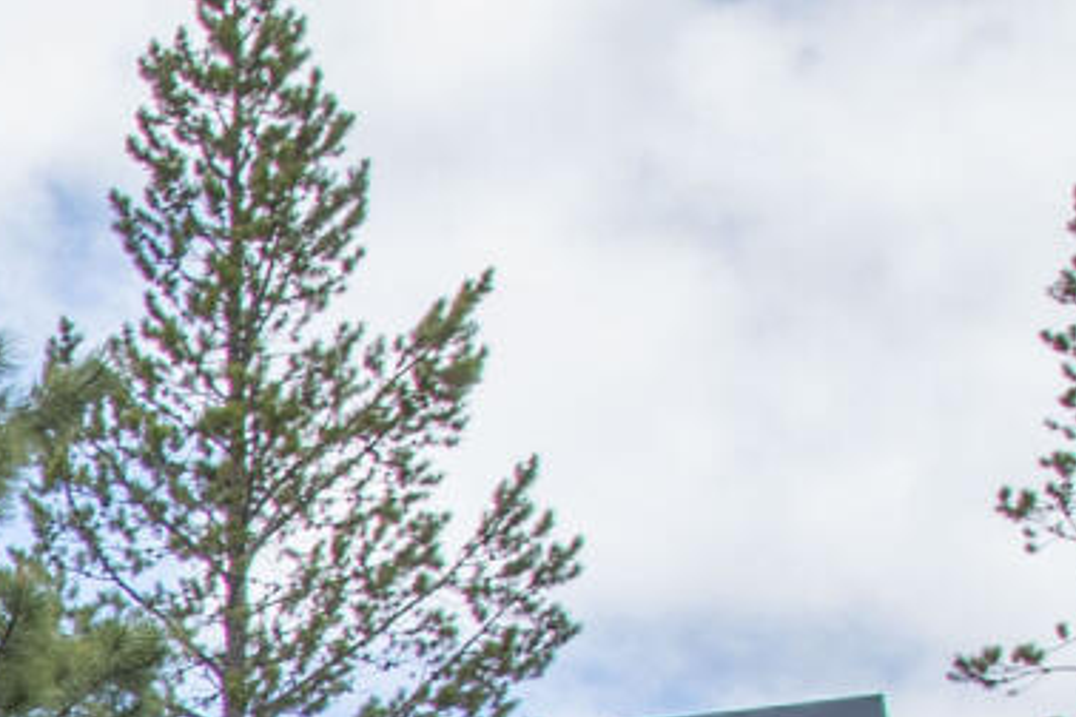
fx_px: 7352
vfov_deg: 5.3
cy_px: 2071
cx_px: -2556
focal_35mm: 246
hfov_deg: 7.1
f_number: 11
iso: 200
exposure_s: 1/100
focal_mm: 31
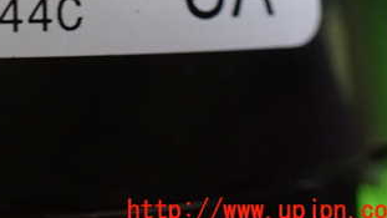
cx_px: 35
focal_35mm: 63
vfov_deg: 18.0
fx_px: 647
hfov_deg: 31.7
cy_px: -54
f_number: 2.3
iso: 1600
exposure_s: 1/30
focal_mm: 5.4
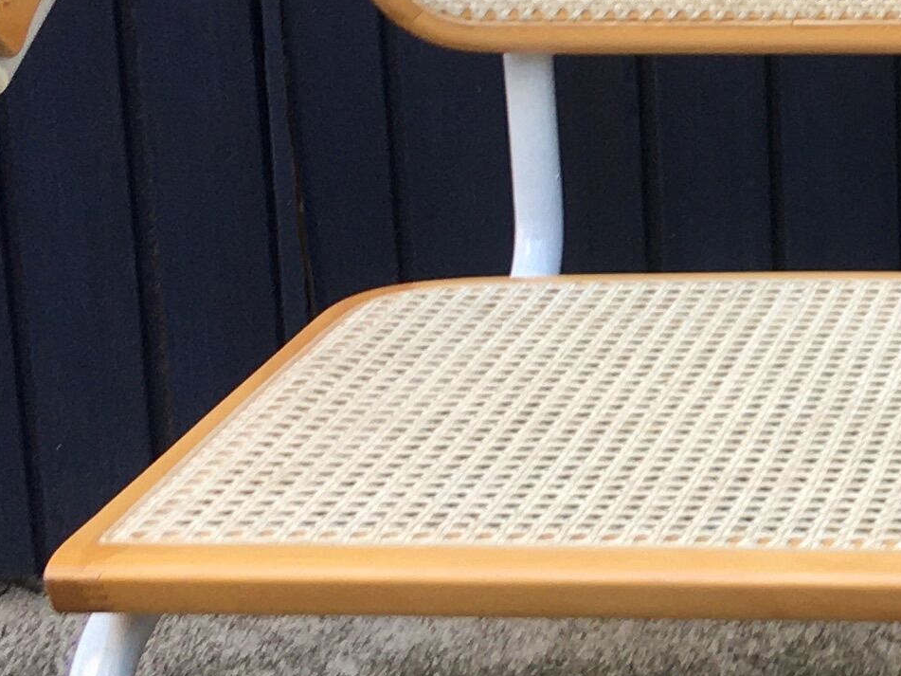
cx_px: 1270
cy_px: 383
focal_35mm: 123
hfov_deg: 15.1
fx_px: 3201
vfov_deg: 12.0
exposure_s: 1/50
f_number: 2.2
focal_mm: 4.15
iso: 32
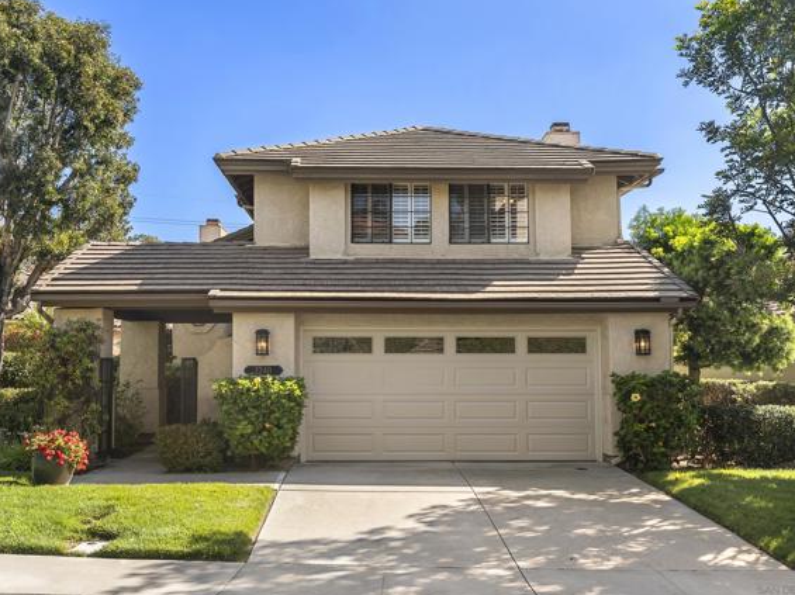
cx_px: 394
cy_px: 297
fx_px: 826
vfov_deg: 39.6
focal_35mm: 36
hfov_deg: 51.4
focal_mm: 33
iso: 500
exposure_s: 1/320
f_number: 8
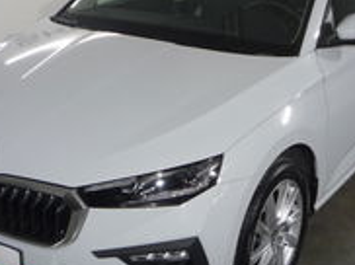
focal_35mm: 66
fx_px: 676
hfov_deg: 29.4
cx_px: 207
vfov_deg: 22.1
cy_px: 86
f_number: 3.3
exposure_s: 1/30
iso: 100
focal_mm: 5.2
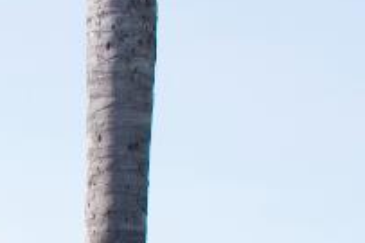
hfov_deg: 8.3
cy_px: 801
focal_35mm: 222
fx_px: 2249
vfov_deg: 5.7
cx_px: -572
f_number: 8
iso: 400
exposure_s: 1/800
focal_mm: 20
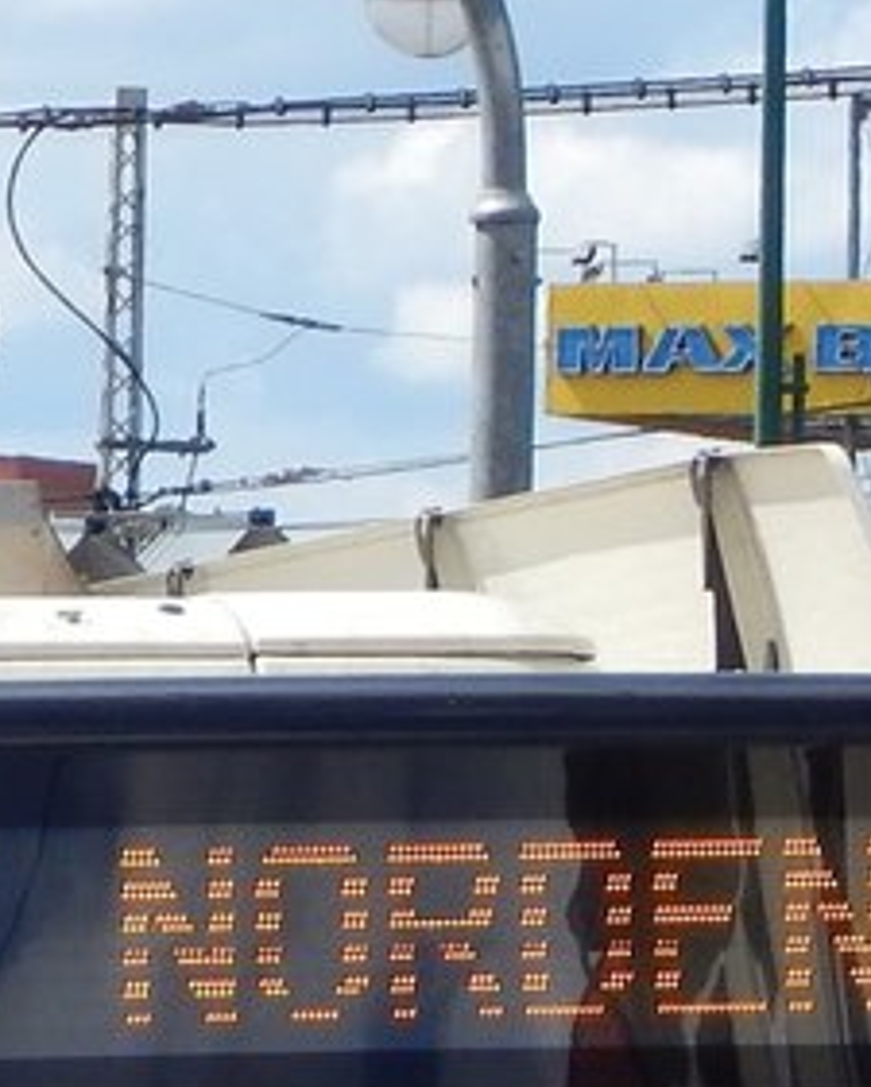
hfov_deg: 4.0
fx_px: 12463
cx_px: -639
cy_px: 1454
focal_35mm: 387
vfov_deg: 5.0
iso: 125
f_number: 4.4
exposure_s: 1/800
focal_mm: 16.6
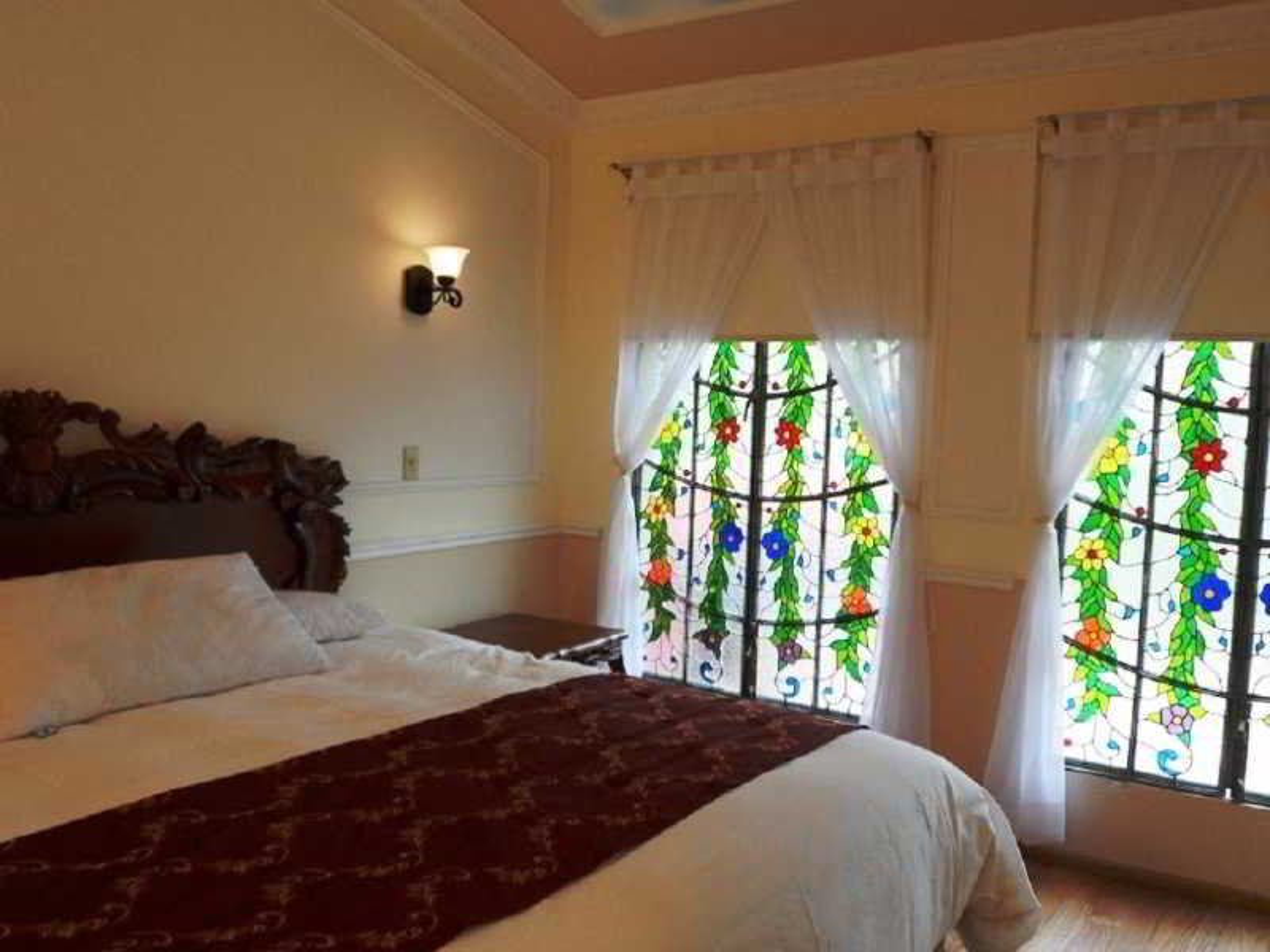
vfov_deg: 44.2
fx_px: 1174
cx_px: 635
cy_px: 476
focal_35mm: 32
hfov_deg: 56.8
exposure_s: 1/60
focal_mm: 5.8
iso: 80
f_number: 3.3
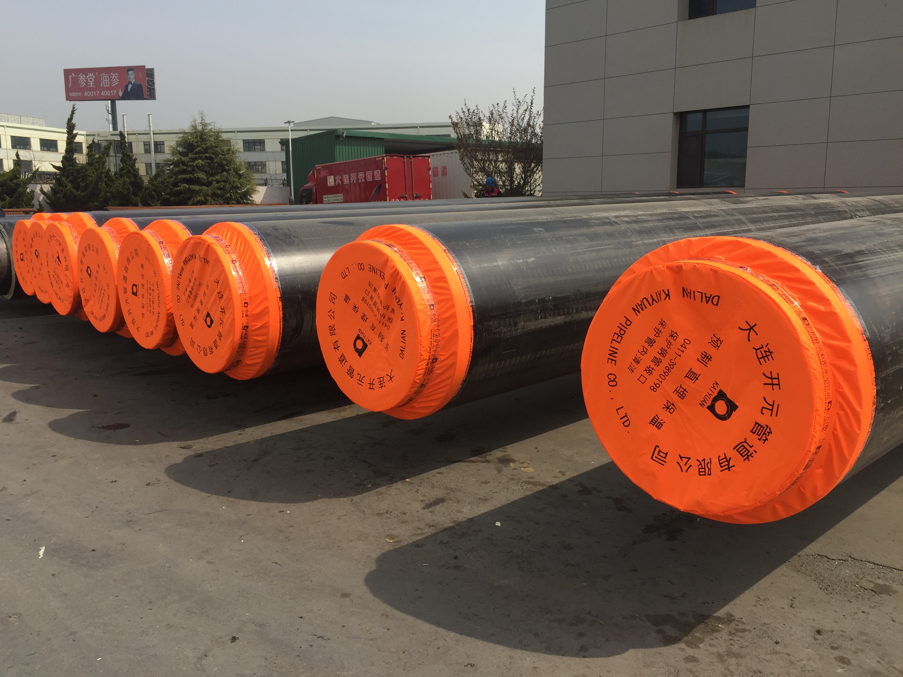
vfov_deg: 48.2
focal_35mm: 29
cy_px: 338
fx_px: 756
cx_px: 452
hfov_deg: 61.7
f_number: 2.2
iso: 32
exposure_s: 1/2083
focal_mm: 4.15
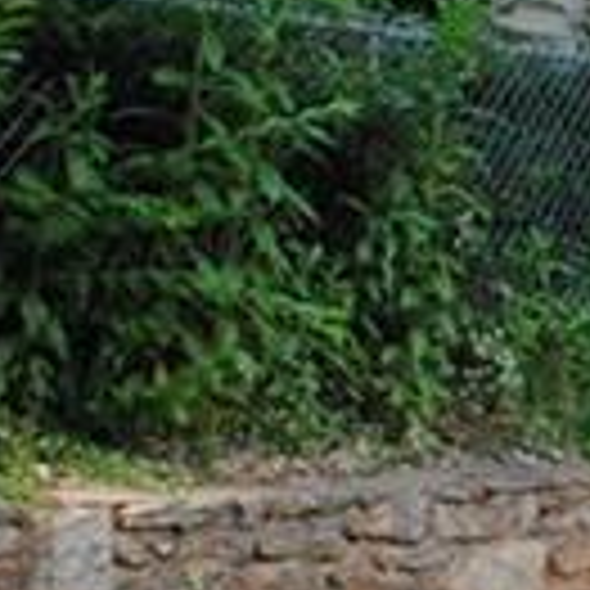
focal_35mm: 180
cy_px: 171
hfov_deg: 9.0
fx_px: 3471
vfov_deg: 9.7
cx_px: 1284
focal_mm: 18
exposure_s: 1/125
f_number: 5.6
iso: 200
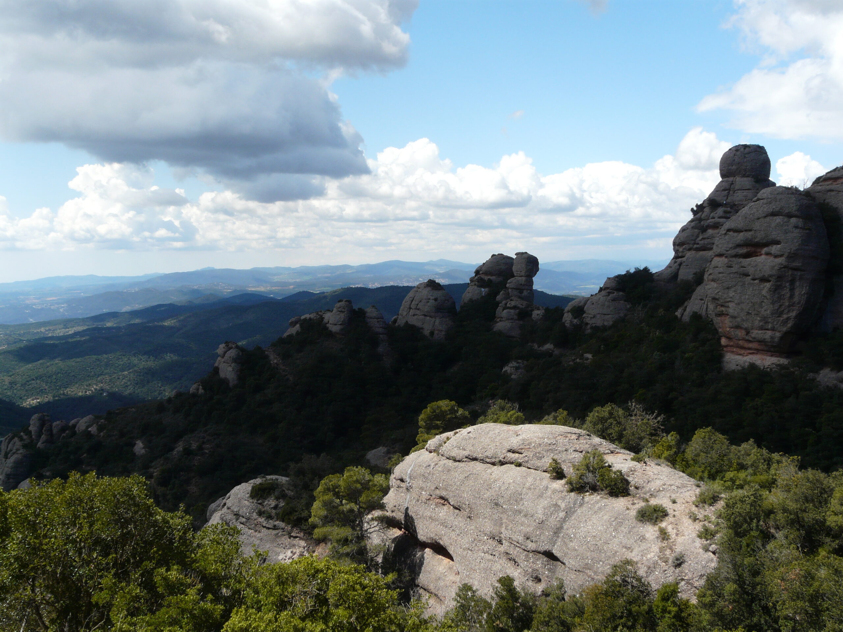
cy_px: 316
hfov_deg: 45.8
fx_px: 998
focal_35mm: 41
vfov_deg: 35.1
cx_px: 422
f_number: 5.6
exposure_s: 1/400
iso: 100
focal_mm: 6.7
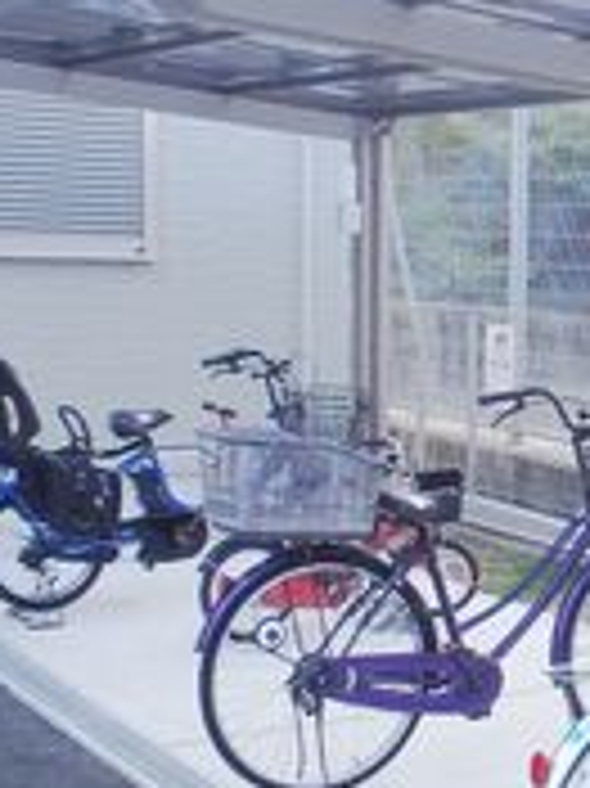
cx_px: 698
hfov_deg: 18.2
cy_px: 540
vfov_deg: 25.2
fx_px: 1752
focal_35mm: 77
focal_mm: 3.7
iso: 125
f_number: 3.5
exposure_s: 1/160
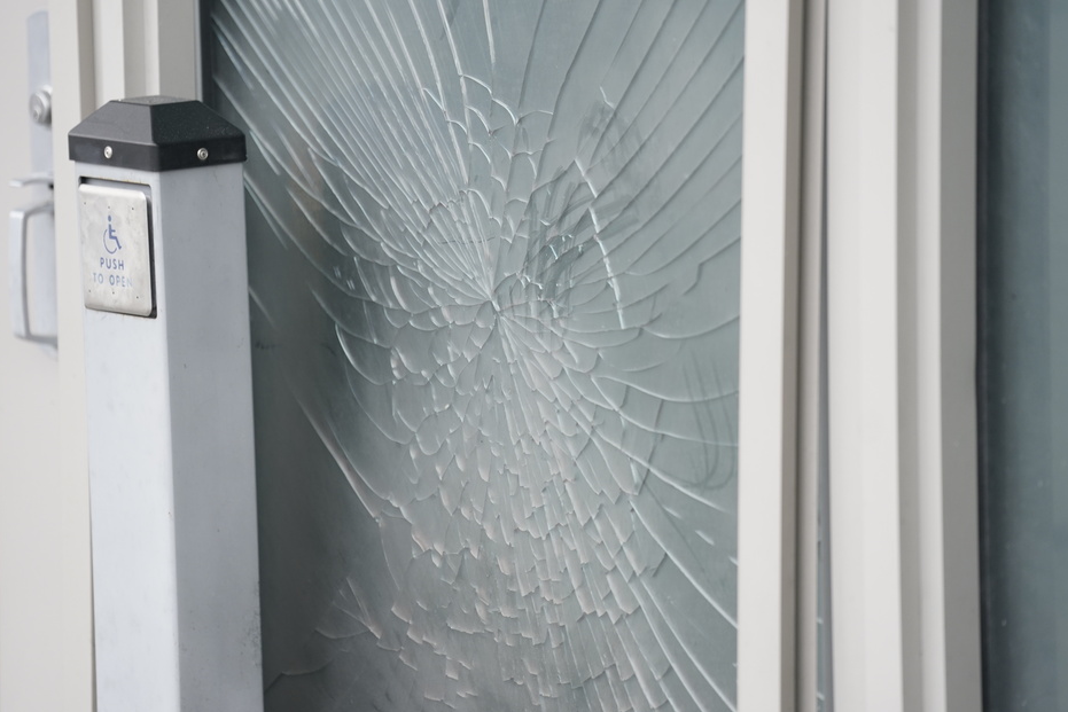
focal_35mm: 220
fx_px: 6527
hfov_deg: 9.4
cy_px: 346
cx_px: 502
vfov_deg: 6.2
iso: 640
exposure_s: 1/400
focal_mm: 200
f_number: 2.8
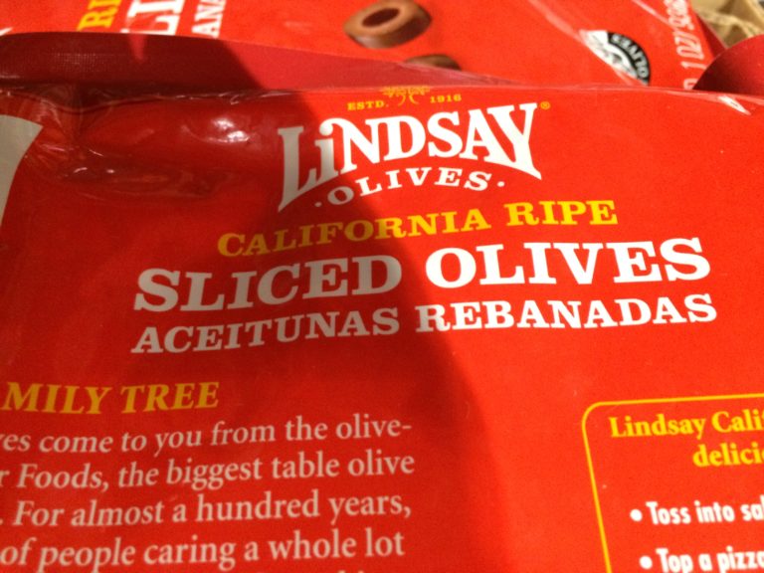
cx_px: 382
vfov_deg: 48.2
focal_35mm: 29
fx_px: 640
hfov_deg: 61.7
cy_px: 286
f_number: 2.2
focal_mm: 4.15
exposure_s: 1/15
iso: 320
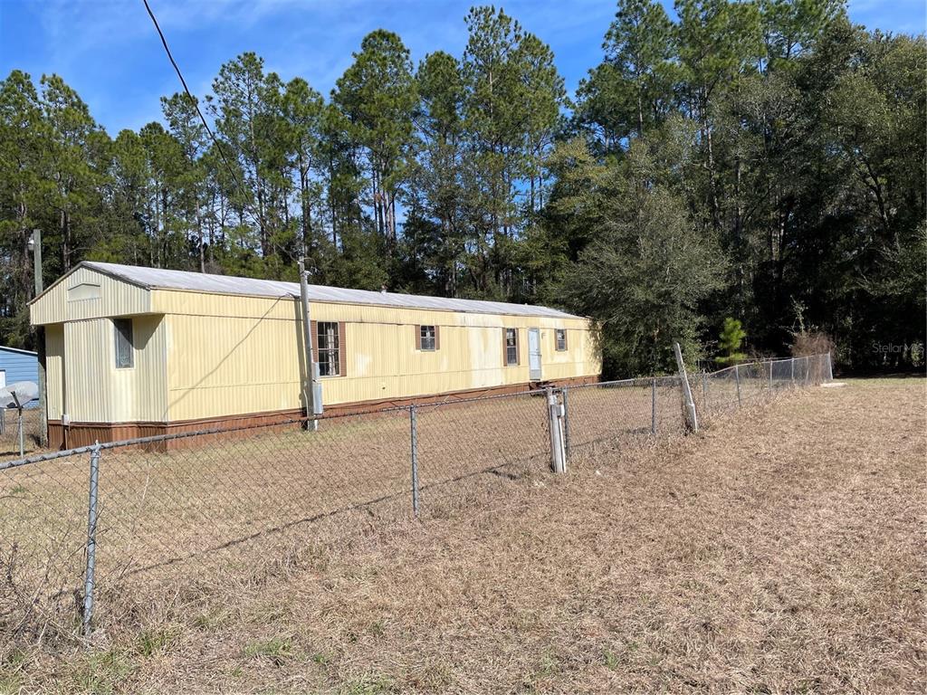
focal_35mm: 26
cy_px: 348
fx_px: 696
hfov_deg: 67.3
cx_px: 464
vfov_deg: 53.1
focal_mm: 4.2
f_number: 1.6
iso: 32
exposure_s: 1/4292
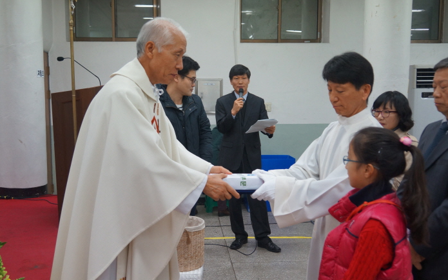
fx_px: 488
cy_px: 144
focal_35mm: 40
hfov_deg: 49.3
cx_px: 225
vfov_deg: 32.0
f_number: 4
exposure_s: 1/160
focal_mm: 26
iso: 1000
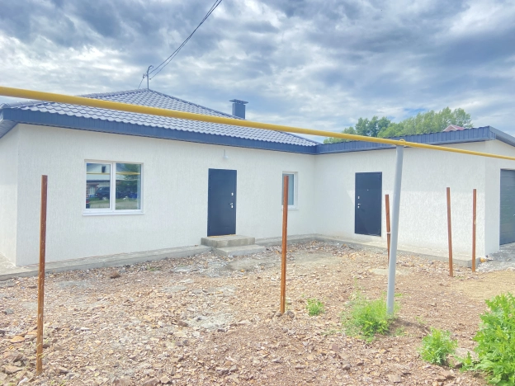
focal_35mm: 26
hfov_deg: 67.3
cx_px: 258
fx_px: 387
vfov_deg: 53.1
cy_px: 193
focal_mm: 4.25
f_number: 1.8
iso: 32
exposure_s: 1/757
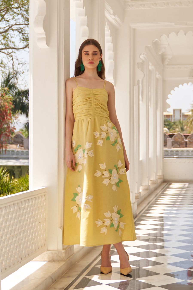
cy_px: 145
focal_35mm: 42
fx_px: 338
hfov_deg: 31.9
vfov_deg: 46.4
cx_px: 96
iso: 50
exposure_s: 1/800
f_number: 2.8
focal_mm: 28
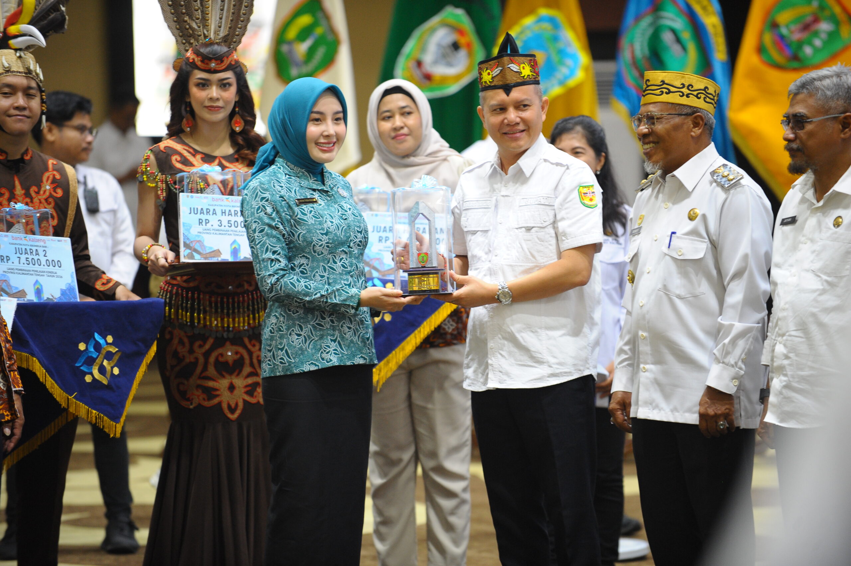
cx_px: 426
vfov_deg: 7.2
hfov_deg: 10.8
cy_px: 283
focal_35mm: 190
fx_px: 4488
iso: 1600
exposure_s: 1/160
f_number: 2.8
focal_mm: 190
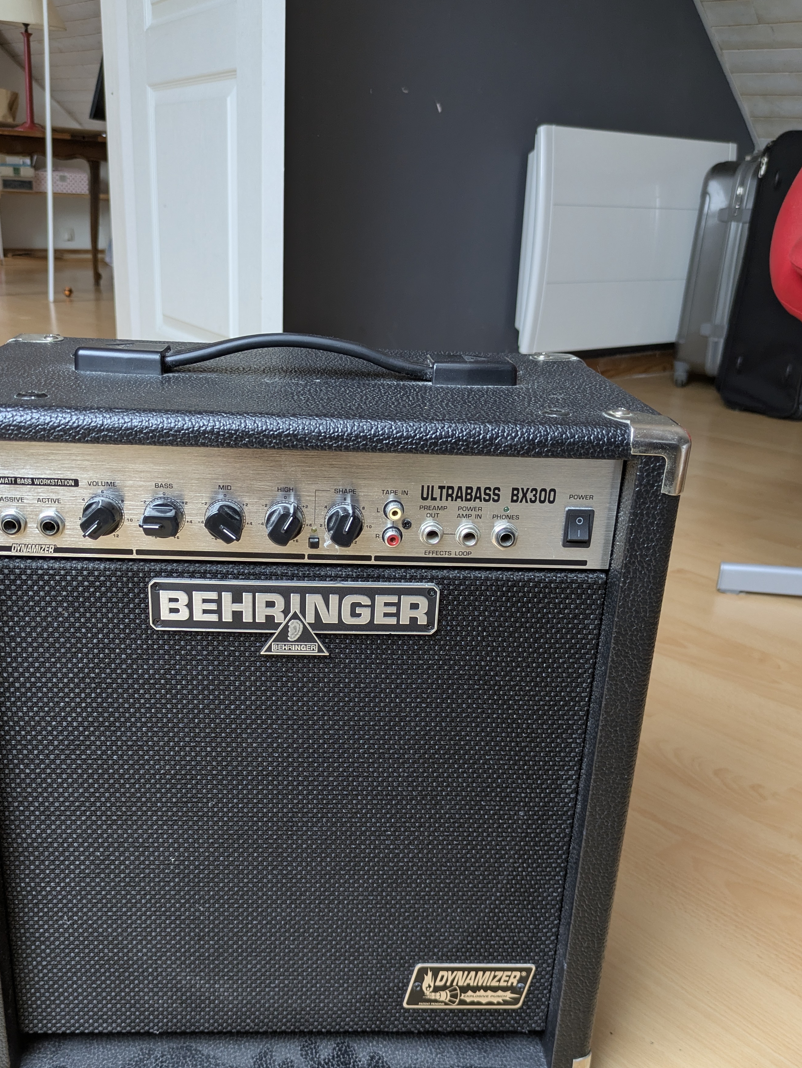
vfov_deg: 55.1
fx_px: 1019
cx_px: 360
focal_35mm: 33
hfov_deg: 42.9
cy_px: 621
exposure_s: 1/100
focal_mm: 5.43
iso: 190
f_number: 1.89
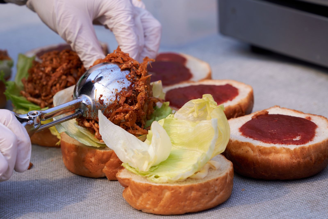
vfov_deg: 8.1
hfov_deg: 12.1
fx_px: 1544
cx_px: 164
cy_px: 110
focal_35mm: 170
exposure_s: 1/500
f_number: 5
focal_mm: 113
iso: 100
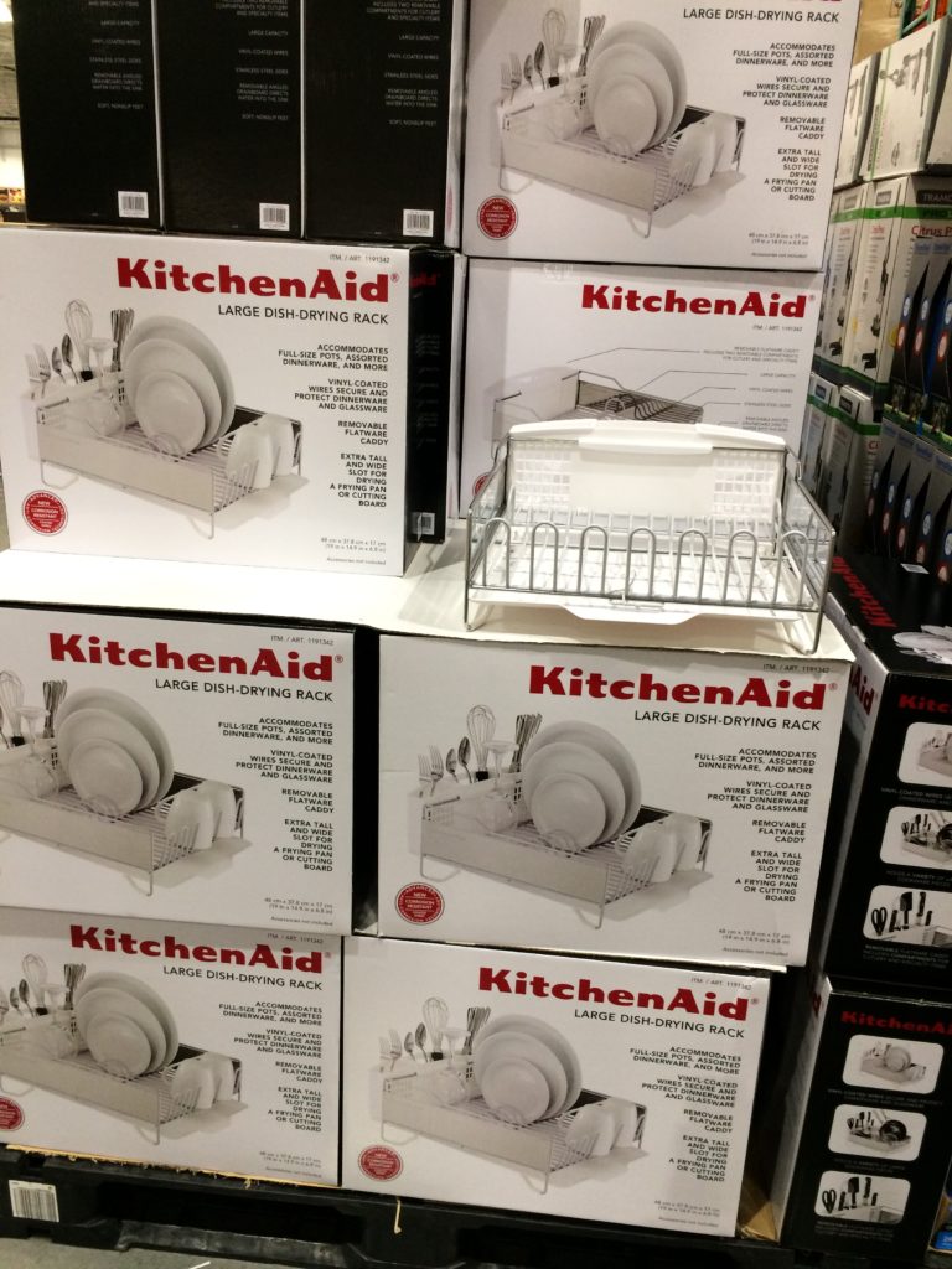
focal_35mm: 29
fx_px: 1063
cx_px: 476
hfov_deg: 48.2
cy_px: 634
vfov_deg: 61.7
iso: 80
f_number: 2.2
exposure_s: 1/33
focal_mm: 4.15
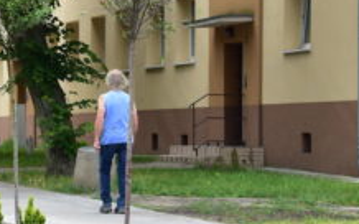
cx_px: 99
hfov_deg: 9.9
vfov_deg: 6.2
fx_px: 2073
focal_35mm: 212
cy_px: 138
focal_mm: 48
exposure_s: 1/320
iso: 400
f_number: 7.1
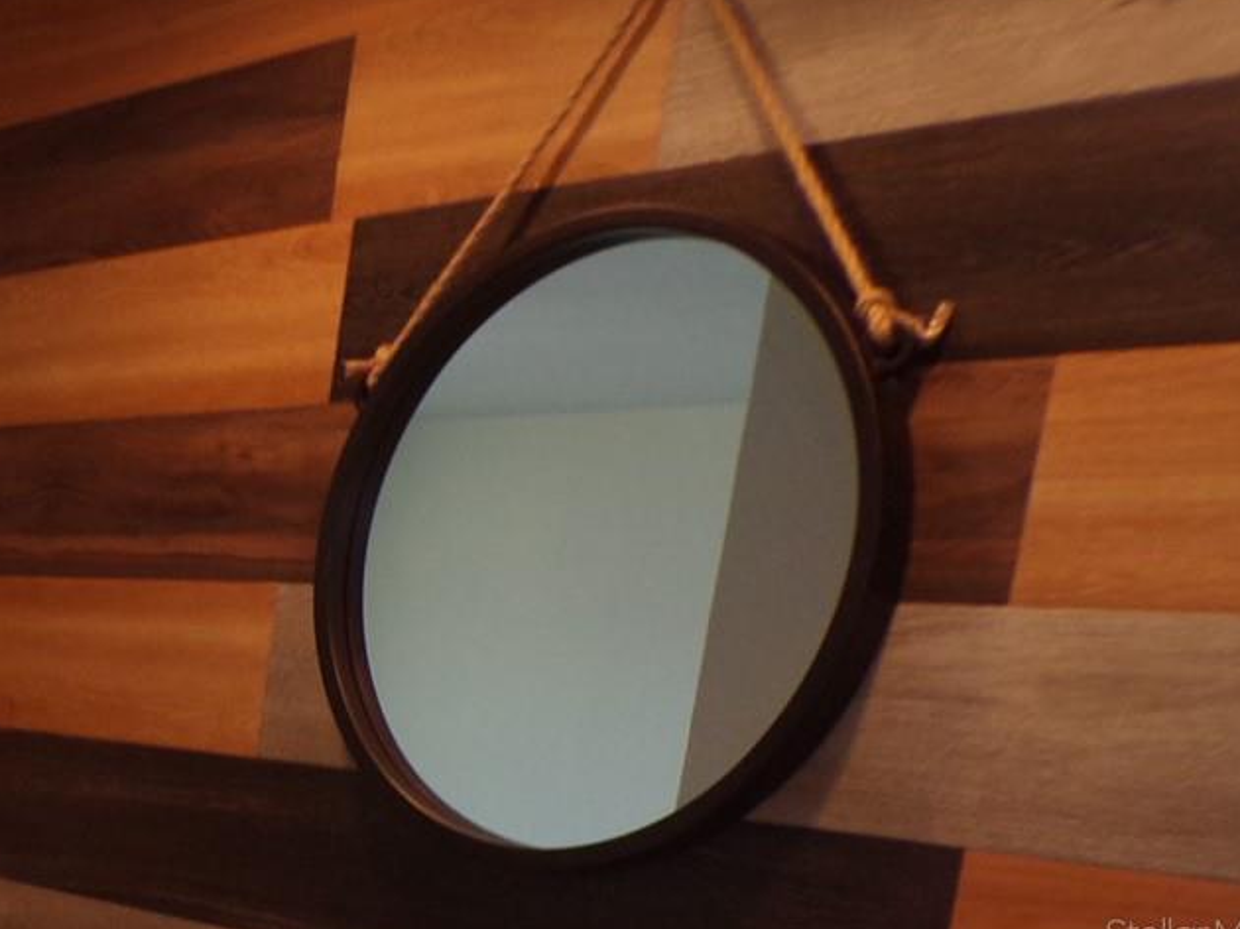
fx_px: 2184
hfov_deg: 27.5
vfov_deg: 23.0
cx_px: -283
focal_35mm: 61
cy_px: 933
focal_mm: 4.3
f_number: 3
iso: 100
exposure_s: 1/38
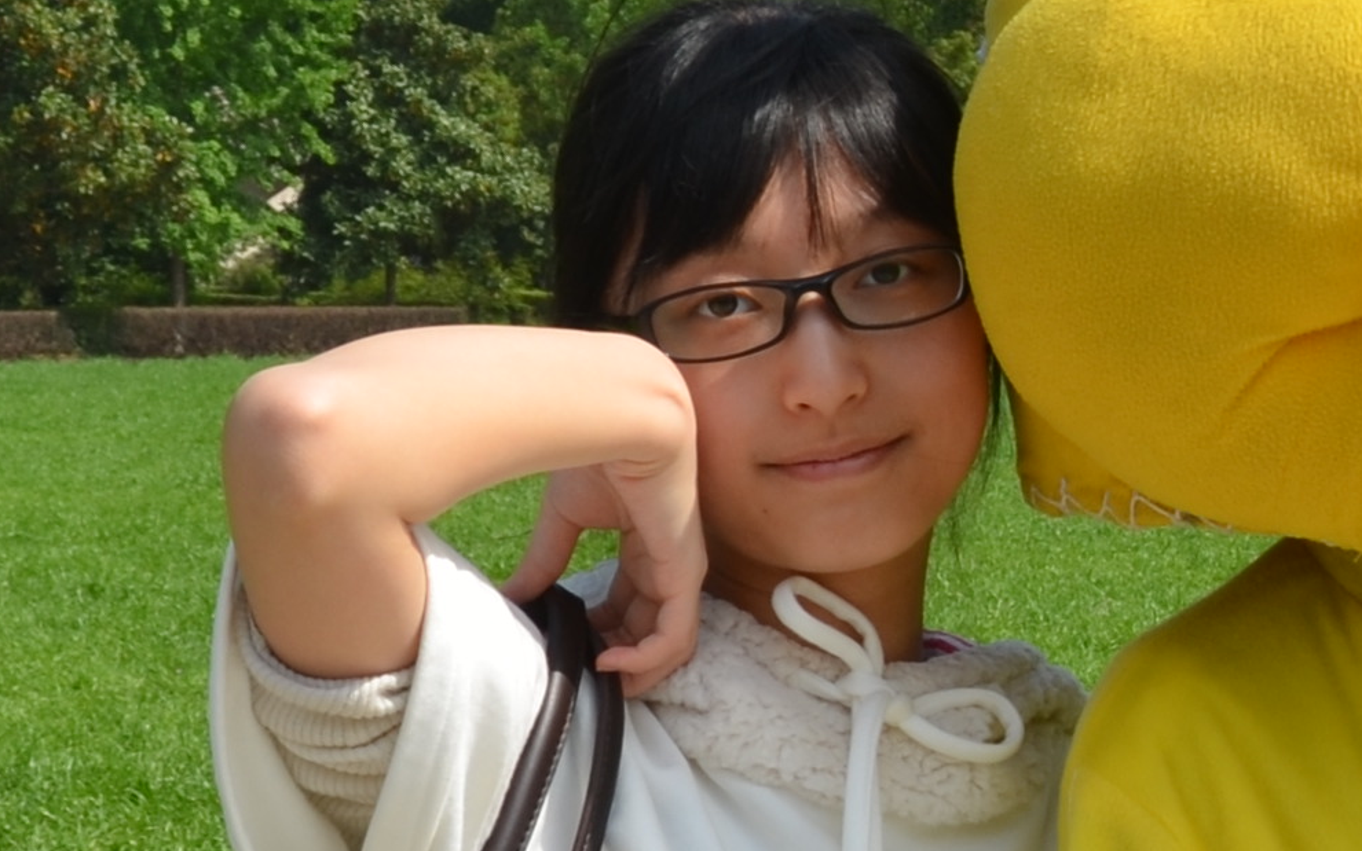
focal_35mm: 167
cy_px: 646
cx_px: 1766
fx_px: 6200
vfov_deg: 7.8
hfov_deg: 12.2
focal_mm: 22
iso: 100
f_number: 9
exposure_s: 1/320
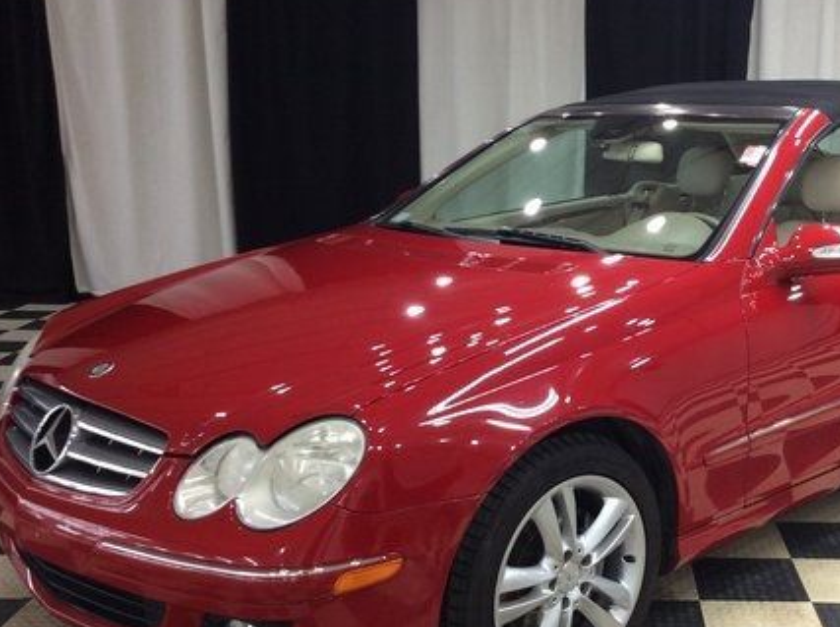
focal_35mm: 48
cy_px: 379
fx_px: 1163
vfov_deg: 30.1
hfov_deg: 39.2
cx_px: 567
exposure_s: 1/24
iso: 64
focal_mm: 3.3
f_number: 2.4
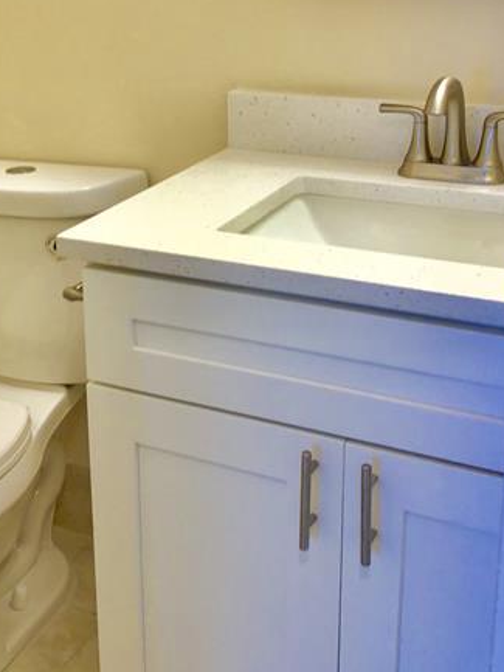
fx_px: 1067
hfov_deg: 26.4
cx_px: 150
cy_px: 253
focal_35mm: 55
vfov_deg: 34.7
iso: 25
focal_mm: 3.3
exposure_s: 1/60
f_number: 2.4
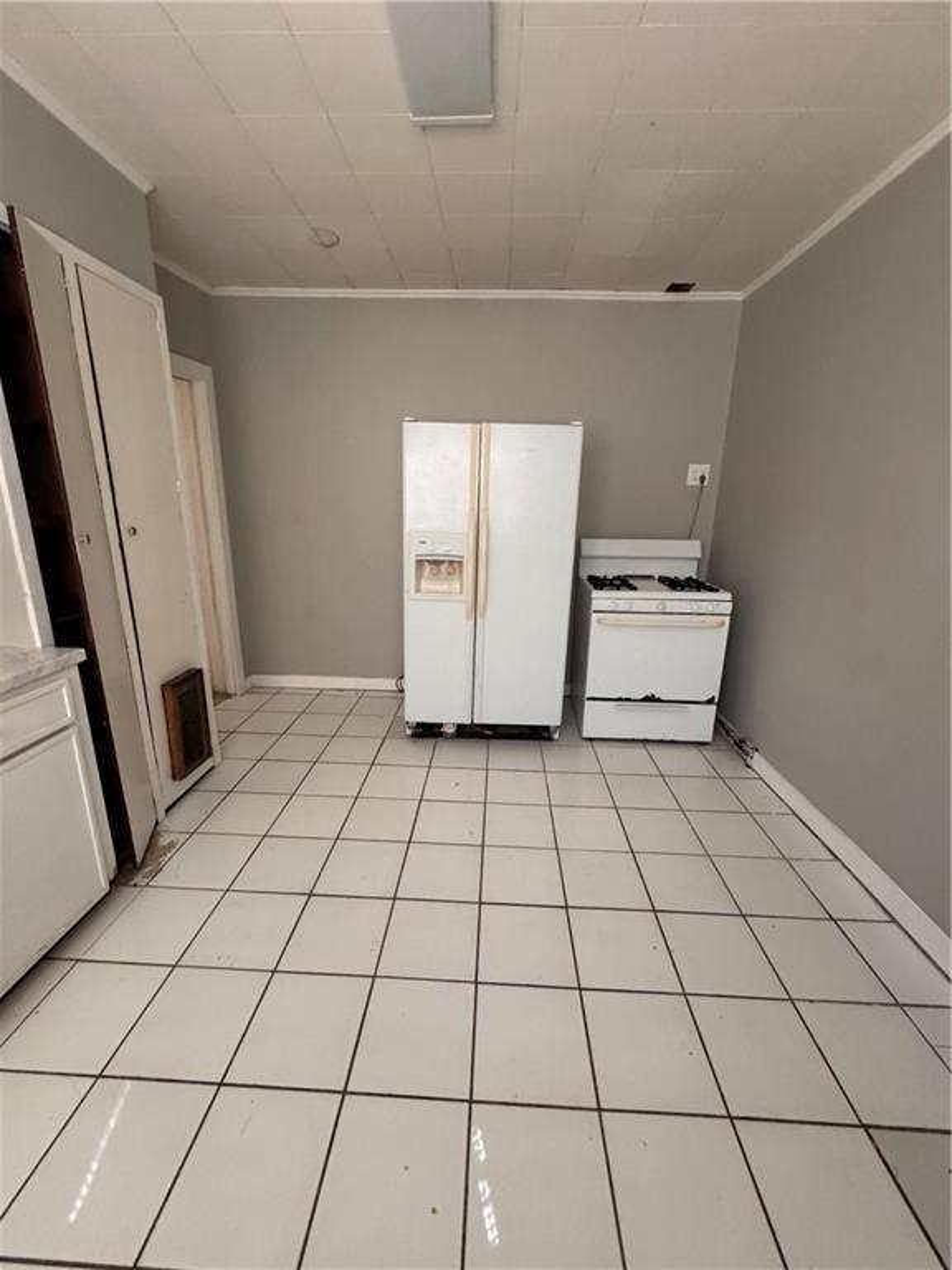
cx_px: 476
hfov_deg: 85.7
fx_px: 513
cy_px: 635
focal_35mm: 14
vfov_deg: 102.1
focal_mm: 2.22
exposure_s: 1/61
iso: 320
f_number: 2.2
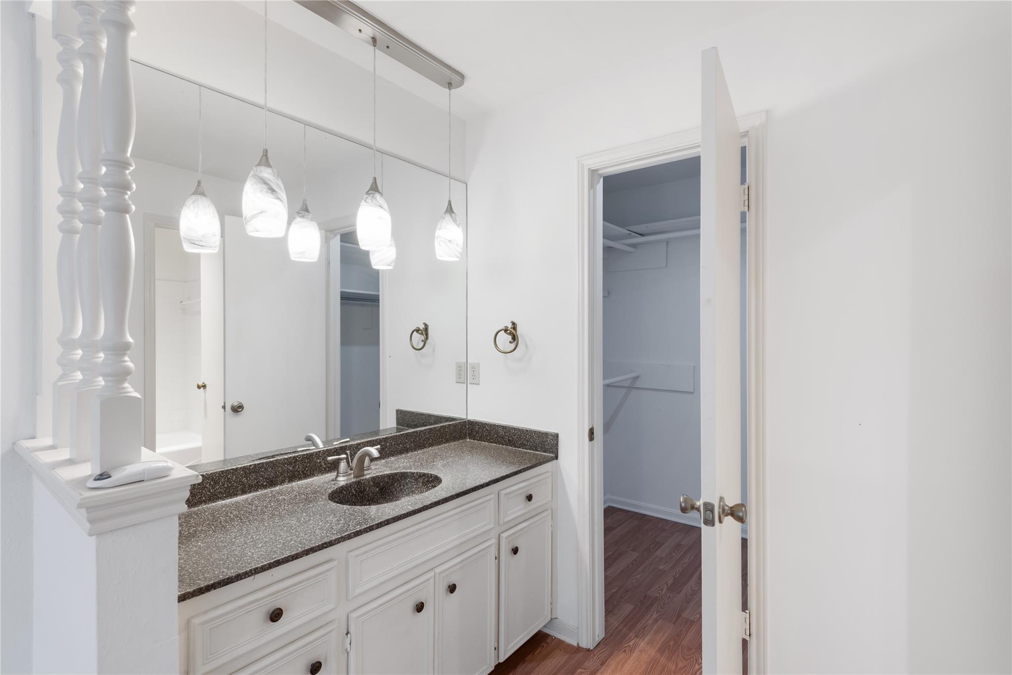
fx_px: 478
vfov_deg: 70.5
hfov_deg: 93.3
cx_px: 506
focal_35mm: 17
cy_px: 338
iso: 400
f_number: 8
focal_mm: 17
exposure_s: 1/10
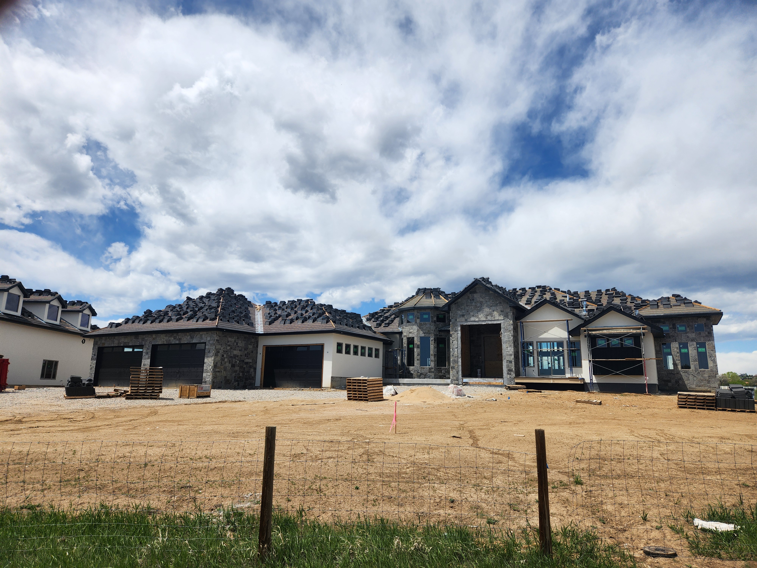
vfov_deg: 58.9
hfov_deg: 73.9
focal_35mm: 23
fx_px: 503
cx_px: 378
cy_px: 284
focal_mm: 5.4
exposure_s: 1/3177
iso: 20
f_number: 1.8
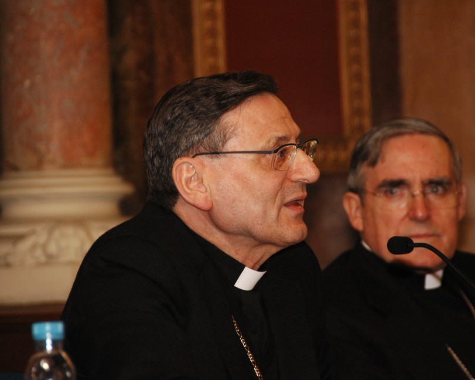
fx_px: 4777
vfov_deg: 4.5
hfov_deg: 5.7
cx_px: 278
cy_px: 190
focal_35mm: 340
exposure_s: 1/60
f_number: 5.6
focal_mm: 200
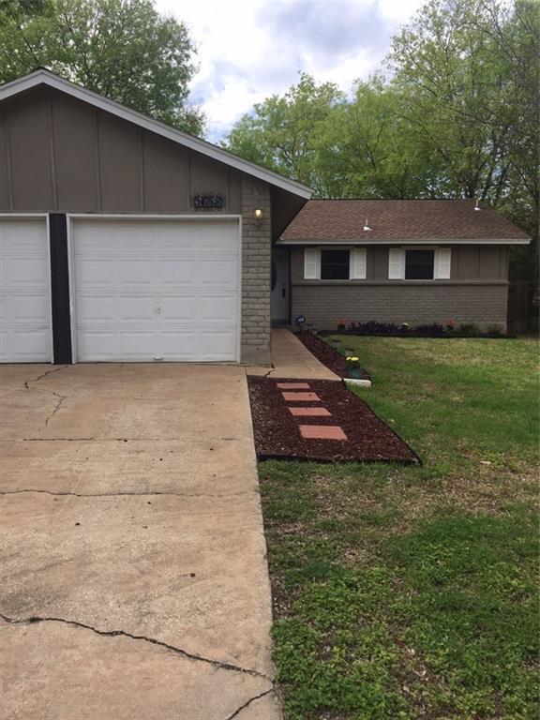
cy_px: 360
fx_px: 603
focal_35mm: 29
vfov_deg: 61.7
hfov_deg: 48.2
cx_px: 270
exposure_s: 1/1319
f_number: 2.2
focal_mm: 4.15
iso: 32
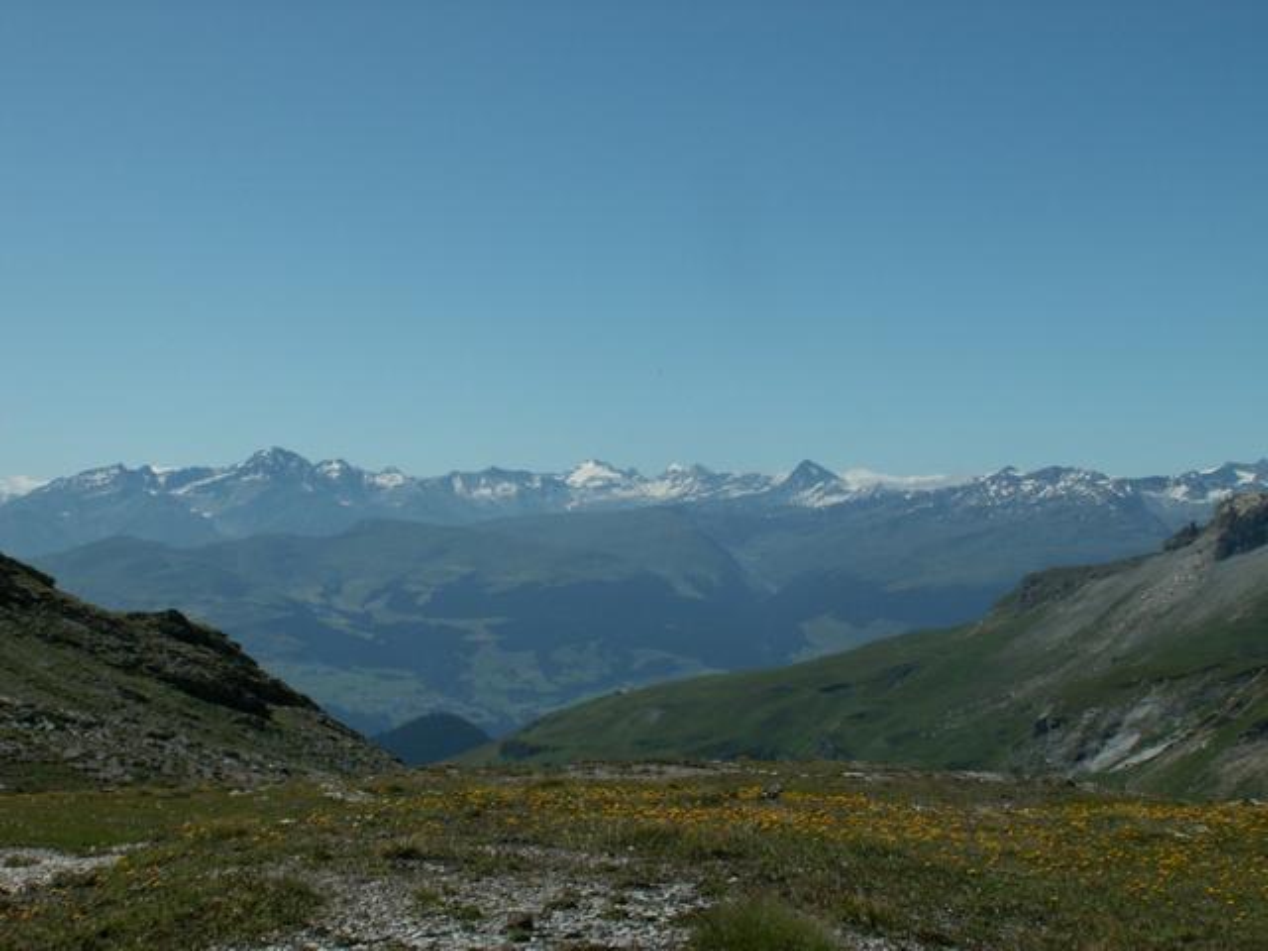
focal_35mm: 56
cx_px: 634
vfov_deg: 26.1
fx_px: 2051
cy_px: 476
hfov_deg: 34.3
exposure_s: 1/320
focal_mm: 9.3
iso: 50
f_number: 8
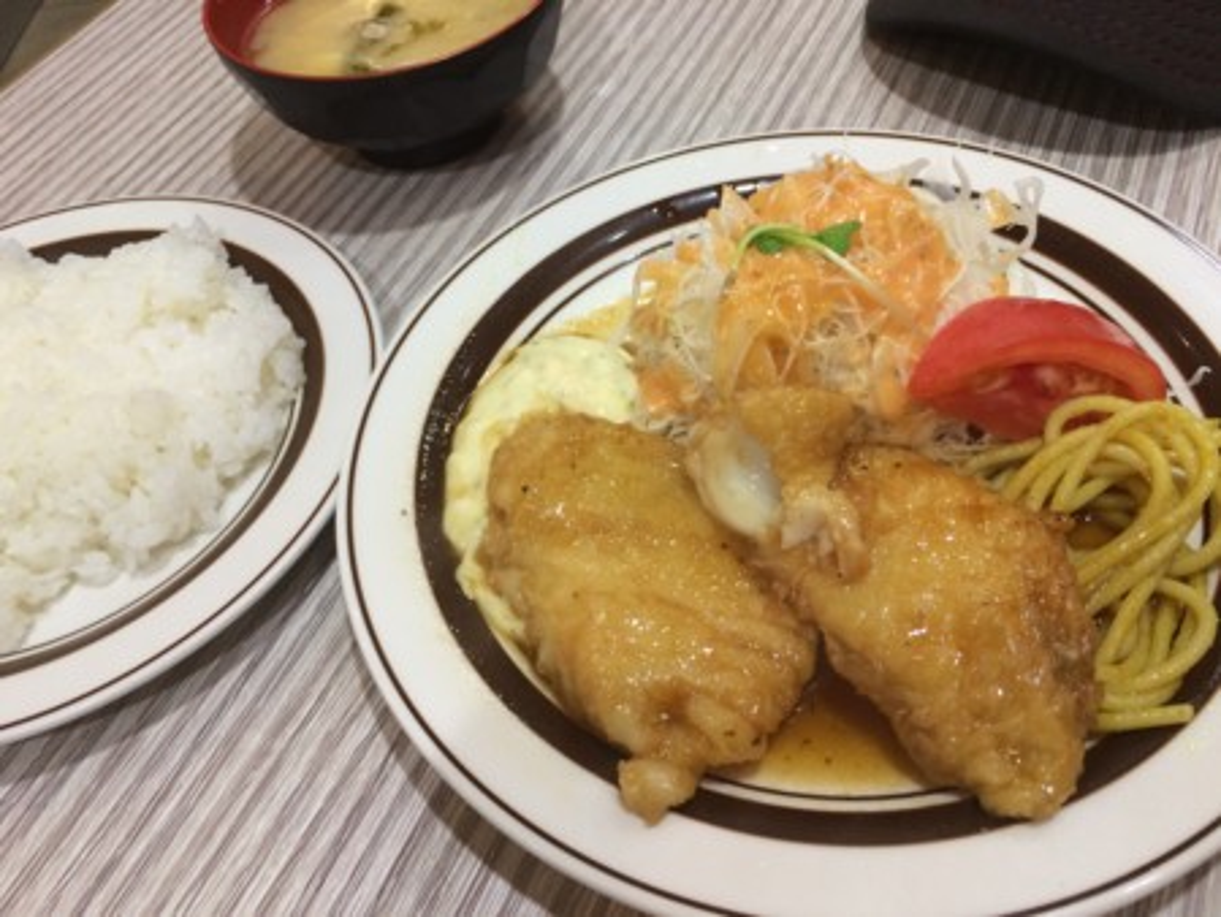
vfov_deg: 48.3
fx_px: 1023
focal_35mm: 29
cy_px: 458
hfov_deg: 61.6
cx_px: 610
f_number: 2.2
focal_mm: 4.15
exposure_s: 1/30
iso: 100
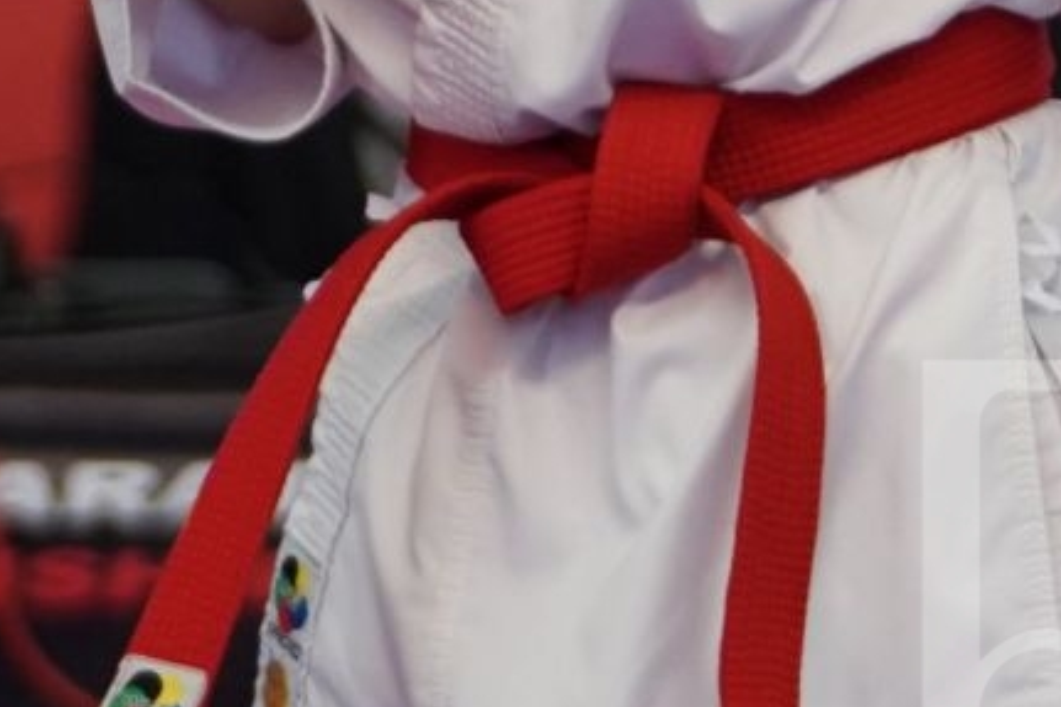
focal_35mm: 781
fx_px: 23008
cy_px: -291
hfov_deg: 2.6
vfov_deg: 1.8
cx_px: 1152
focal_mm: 125
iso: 1000
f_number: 2.8
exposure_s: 1/800
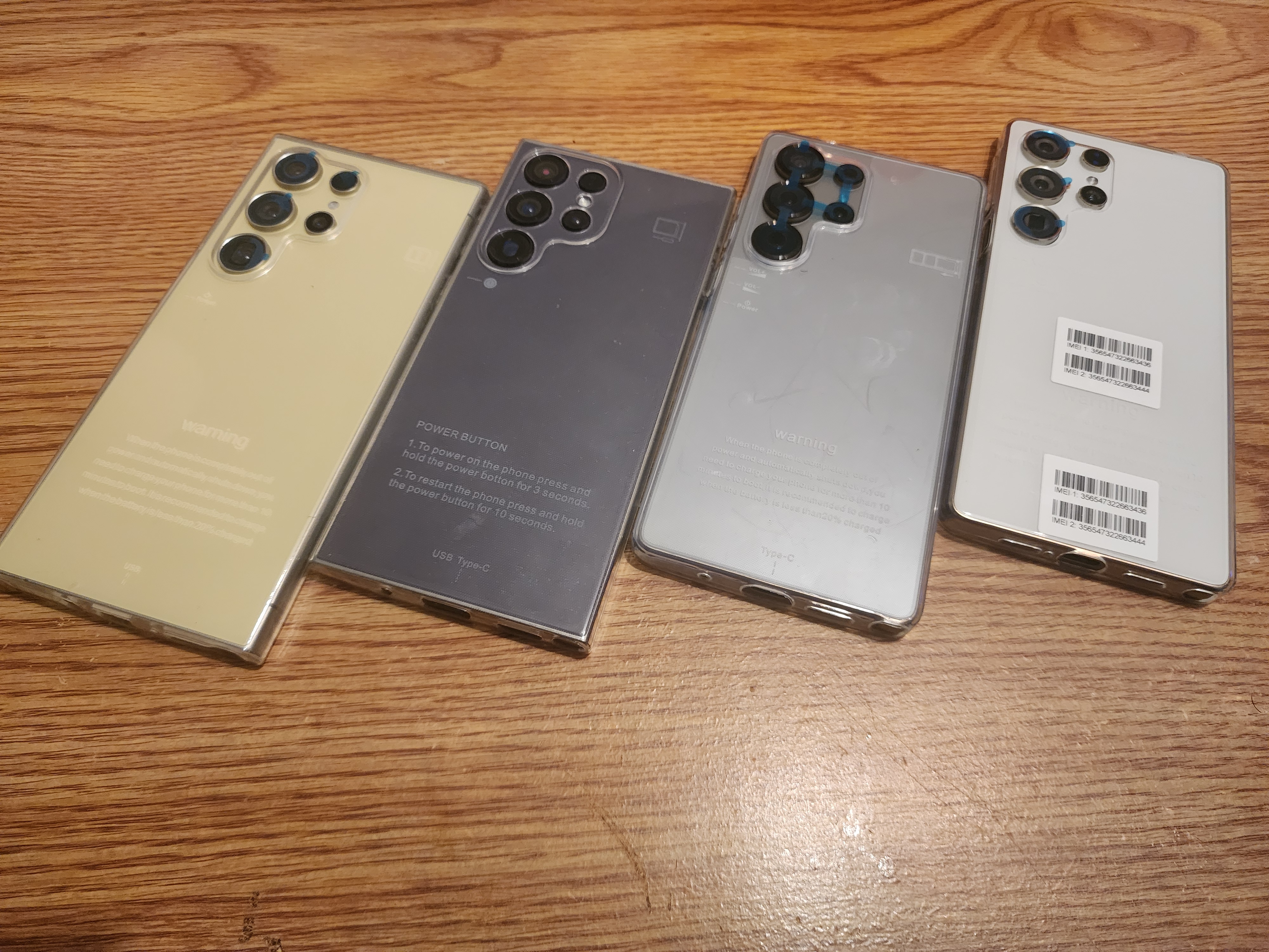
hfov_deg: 73.9
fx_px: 843
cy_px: 476
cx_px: 634
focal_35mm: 23
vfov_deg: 58.9
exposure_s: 1/120
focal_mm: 6.4
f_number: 1.8
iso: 1000
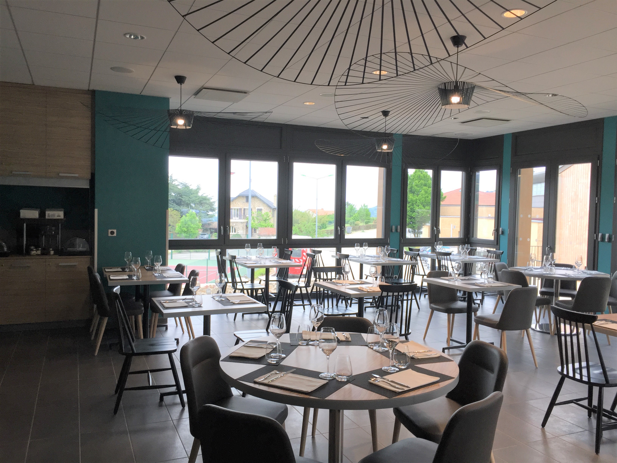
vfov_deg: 48.2
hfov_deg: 61.7
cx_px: 308
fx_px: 517
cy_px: 232
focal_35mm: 29
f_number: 2.2
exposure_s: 1/100
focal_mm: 4.15
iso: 32
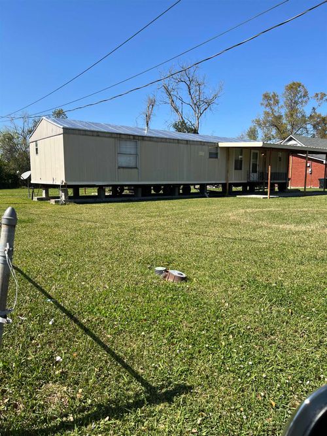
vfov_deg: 67.3
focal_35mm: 26
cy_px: 218
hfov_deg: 53.0
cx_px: 164
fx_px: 328
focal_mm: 5.7
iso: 50
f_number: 1.5
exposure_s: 1/3165
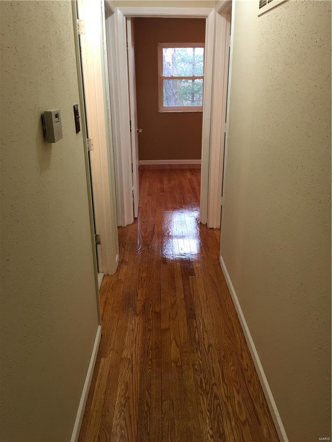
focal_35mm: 29
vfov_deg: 61.7
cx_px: 166
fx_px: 371
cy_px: 221
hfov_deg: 48.2
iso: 40
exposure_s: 1/15
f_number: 2.2
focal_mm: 4.15
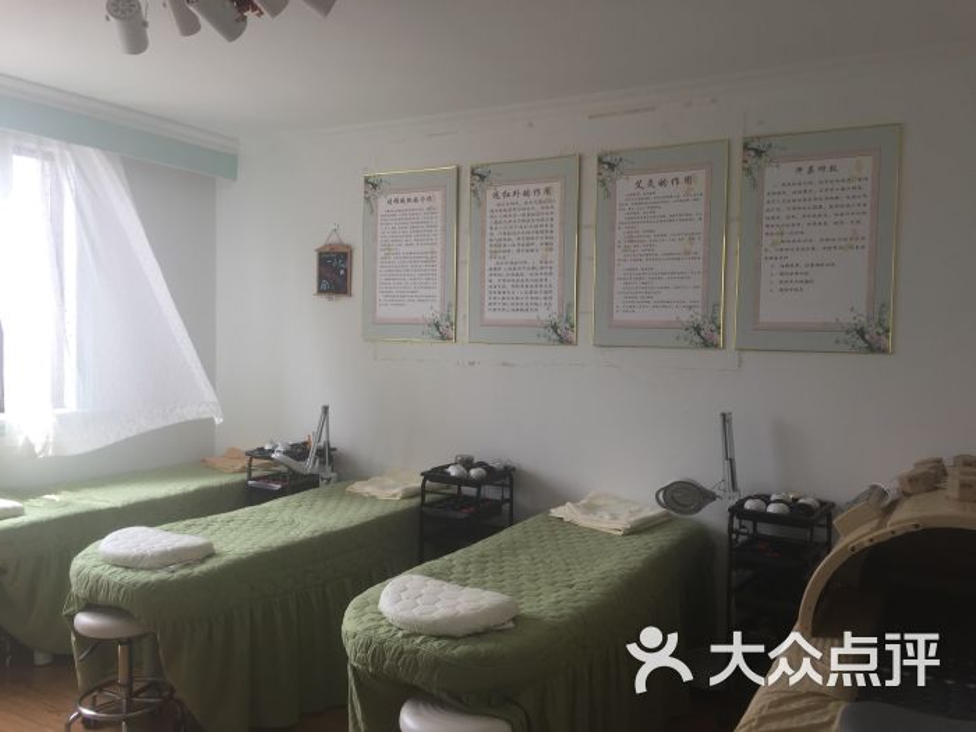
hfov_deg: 61.7
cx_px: 488
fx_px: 818
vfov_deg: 48.2
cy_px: 366
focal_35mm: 29
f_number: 2.2
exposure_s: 1/112
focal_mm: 4.15
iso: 32
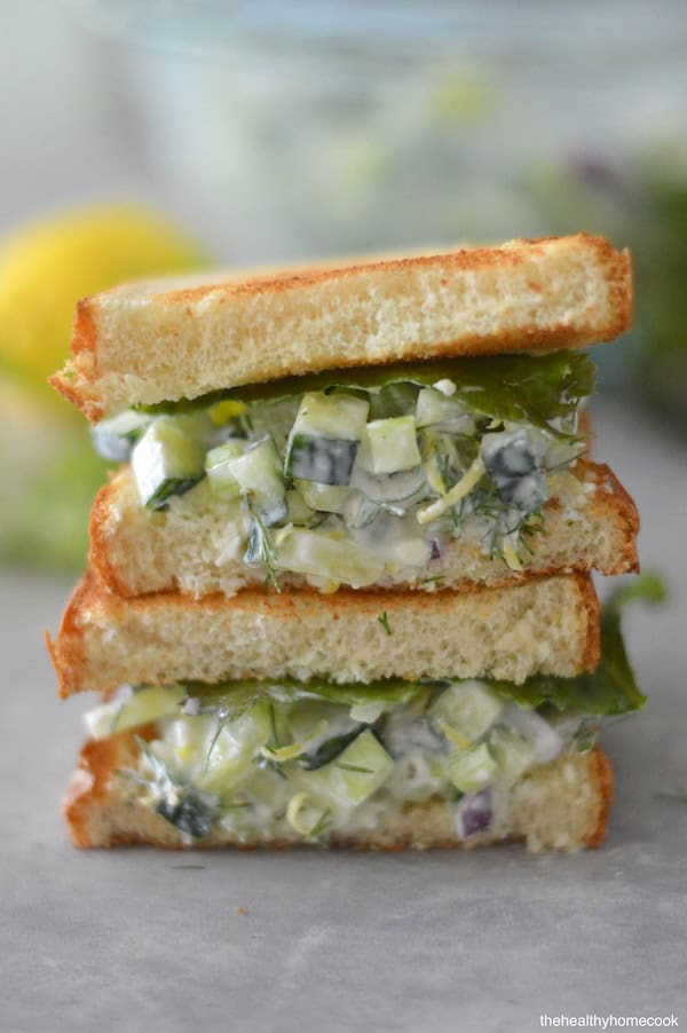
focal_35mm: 75
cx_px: 344
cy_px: 516
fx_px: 2150
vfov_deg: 27.0
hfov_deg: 18.2
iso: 1800
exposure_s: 1/500
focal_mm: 50
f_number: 2
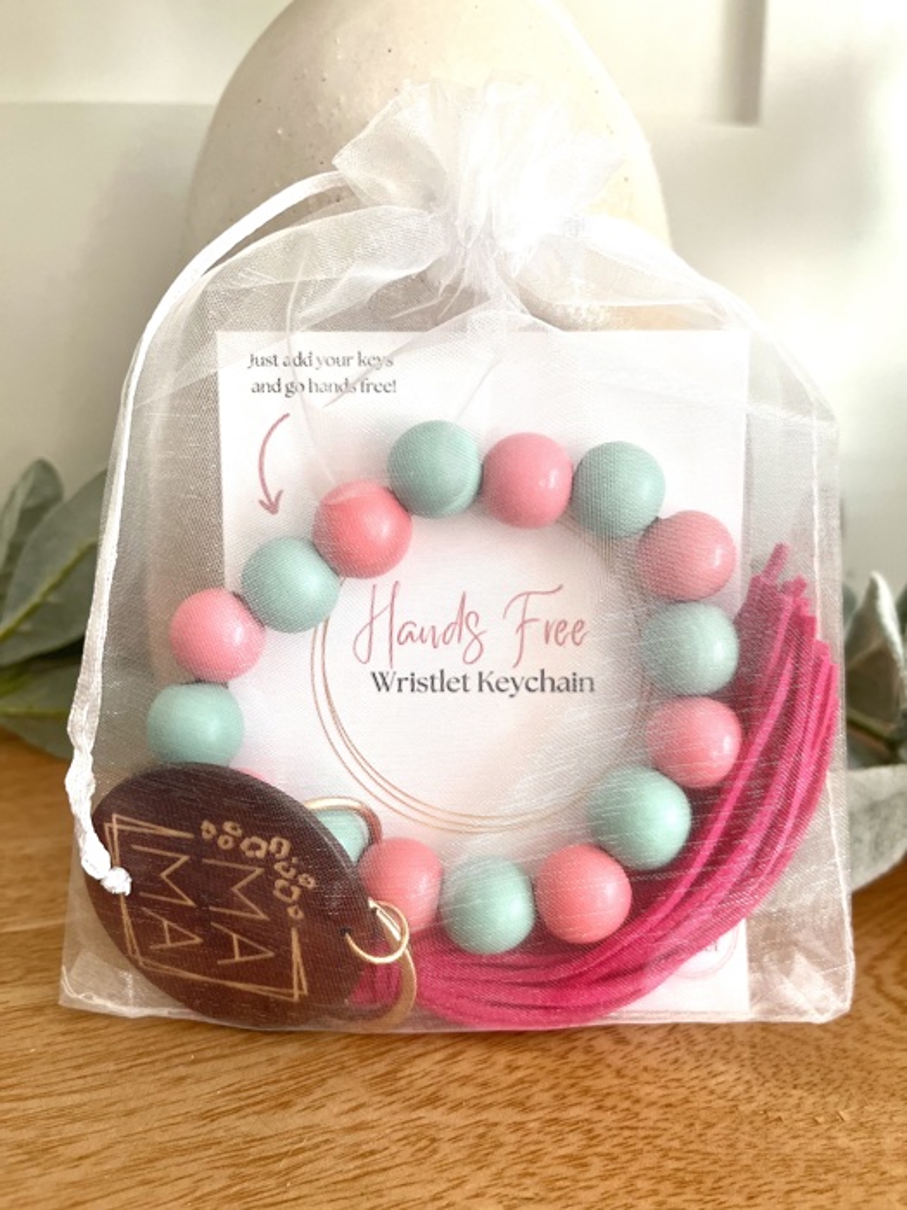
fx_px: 908
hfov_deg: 53.1
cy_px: 605
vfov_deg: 67.3
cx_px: 454
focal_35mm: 26
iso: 125
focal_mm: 5.1
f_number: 1.6
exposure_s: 1/121
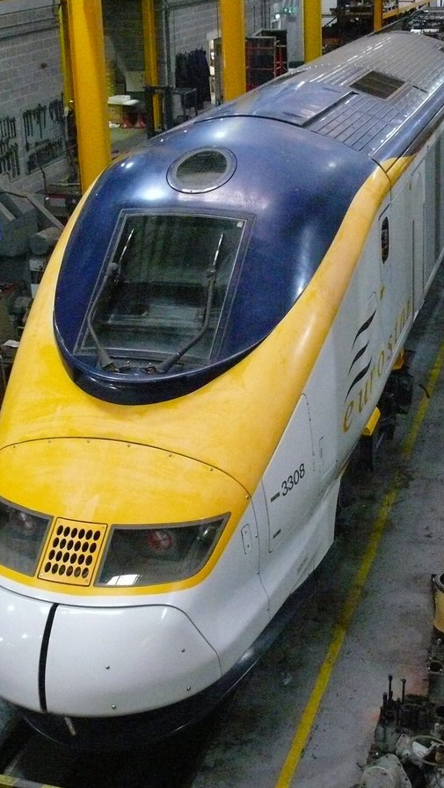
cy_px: 394
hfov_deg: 23.5
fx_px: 1067
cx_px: 259
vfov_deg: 40.6
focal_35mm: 51
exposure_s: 1/20
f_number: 2.8
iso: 800
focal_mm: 7.4
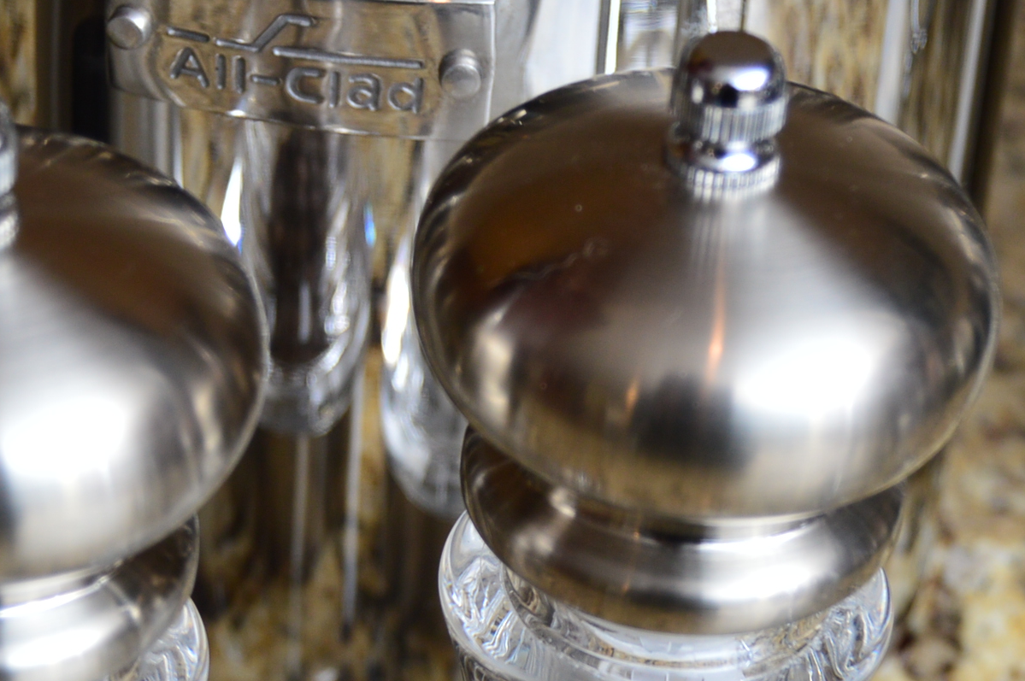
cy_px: 532
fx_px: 4068
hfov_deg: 14.4
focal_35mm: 143
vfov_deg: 9.6
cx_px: 481
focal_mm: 38
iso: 200
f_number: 4.8
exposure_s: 1/200
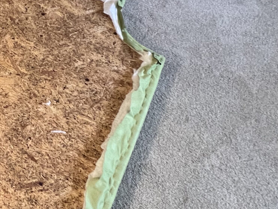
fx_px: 361
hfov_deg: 32.6
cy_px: 71
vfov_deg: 31.9
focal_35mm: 45
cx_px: -75
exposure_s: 1/60
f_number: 1.8
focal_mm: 1.57
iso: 500
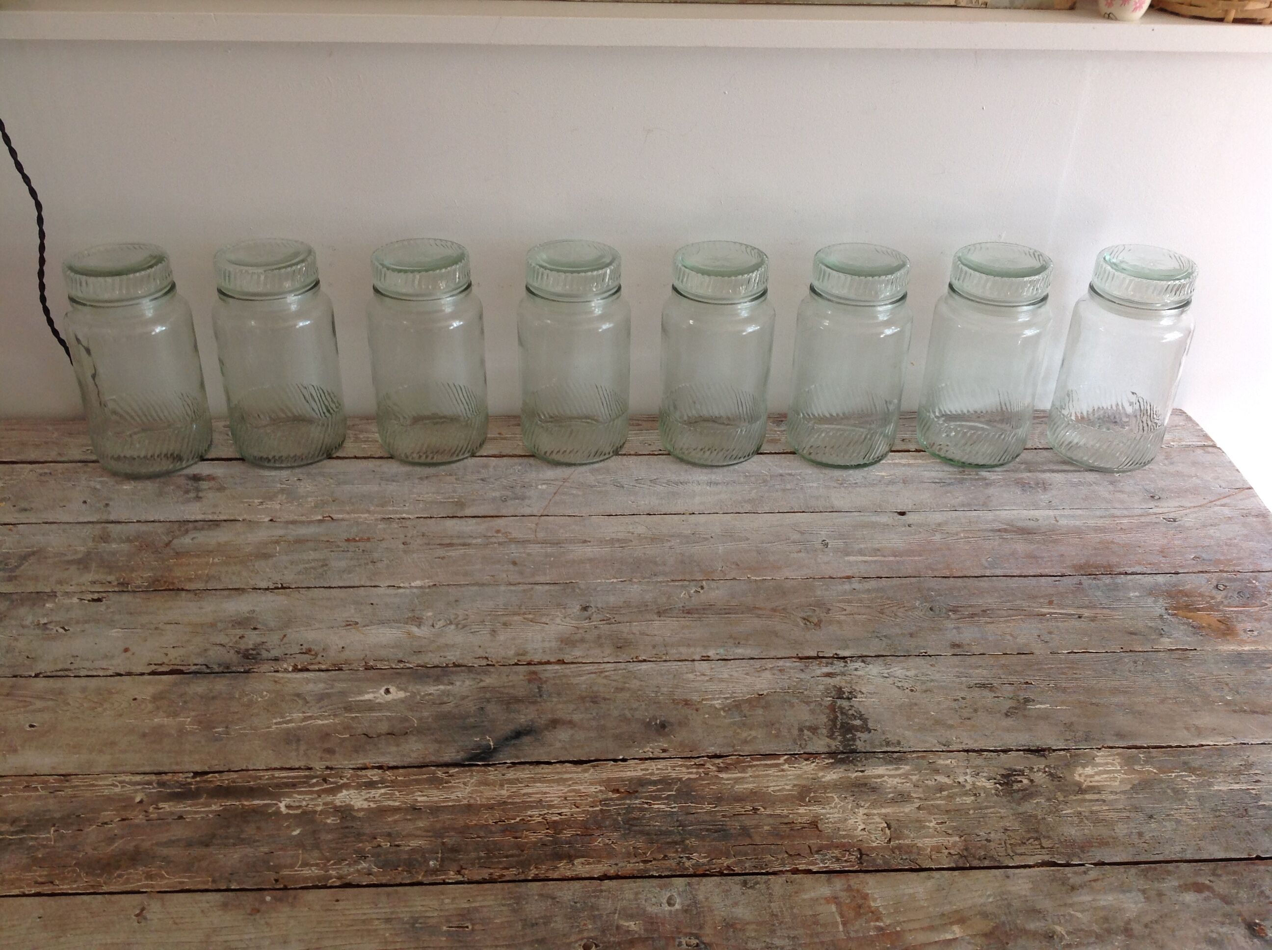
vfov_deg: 40.6
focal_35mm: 35
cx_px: 636
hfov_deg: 52.7
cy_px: 475
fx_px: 1284
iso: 50
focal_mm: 4.28
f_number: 2.4
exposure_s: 1/17
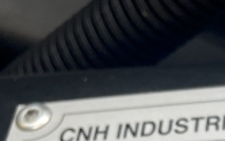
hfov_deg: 13.8
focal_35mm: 133
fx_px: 816
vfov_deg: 9.0
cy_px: 332
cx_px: 416
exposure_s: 1/513
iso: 50
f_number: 1.6
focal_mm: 4.2
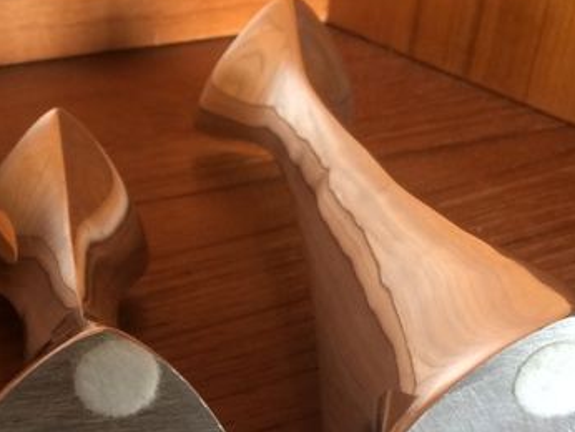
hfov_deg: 24.4
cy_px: 463
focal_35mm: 78
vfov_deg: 18.3
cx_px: 80
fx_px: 1297
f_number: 2.2
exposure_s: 1/30
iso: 100
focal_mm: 4.12
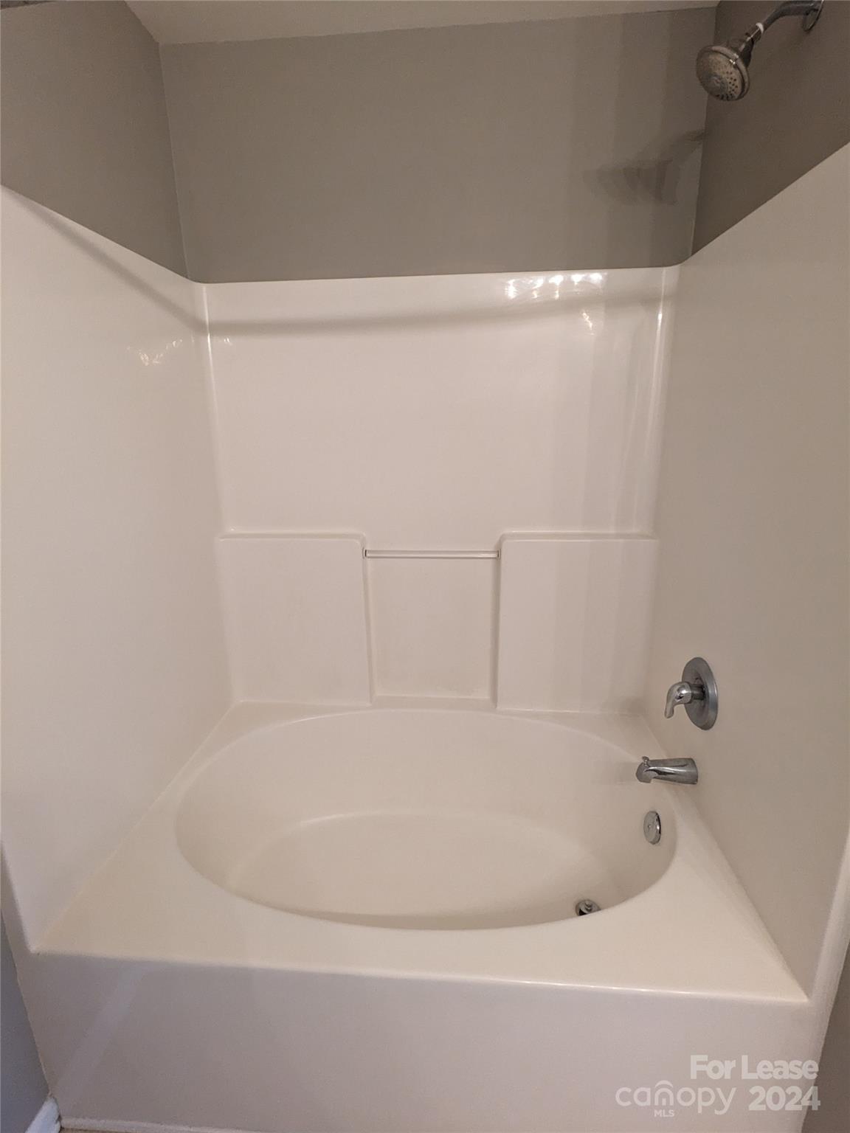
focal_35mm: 16
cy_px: 566
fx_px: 524
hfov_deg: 78.1
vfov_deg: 94.5
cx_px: 425
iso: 266
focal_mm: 2.35
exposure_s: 1/24
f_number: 2.2
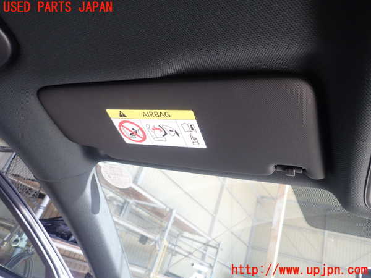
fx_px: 268
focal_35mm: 25
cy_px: 139
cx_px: 186
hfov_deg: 69.4
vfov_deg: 54.9
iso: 200
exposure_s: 1/60
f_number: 2
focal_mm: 4.5
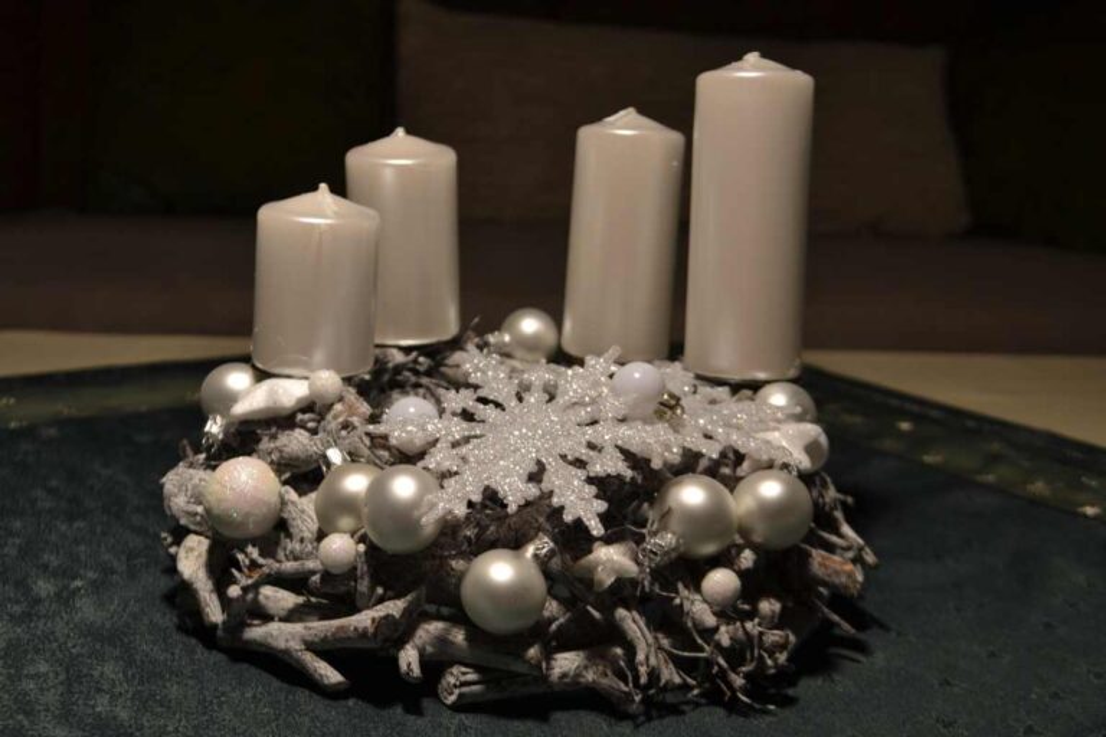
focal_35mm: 48
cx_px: 553
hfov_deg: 41.1
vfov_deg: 28.1
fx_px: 1475
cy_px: 368
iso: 400
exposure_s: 1/25
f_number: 4.8
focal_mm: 32
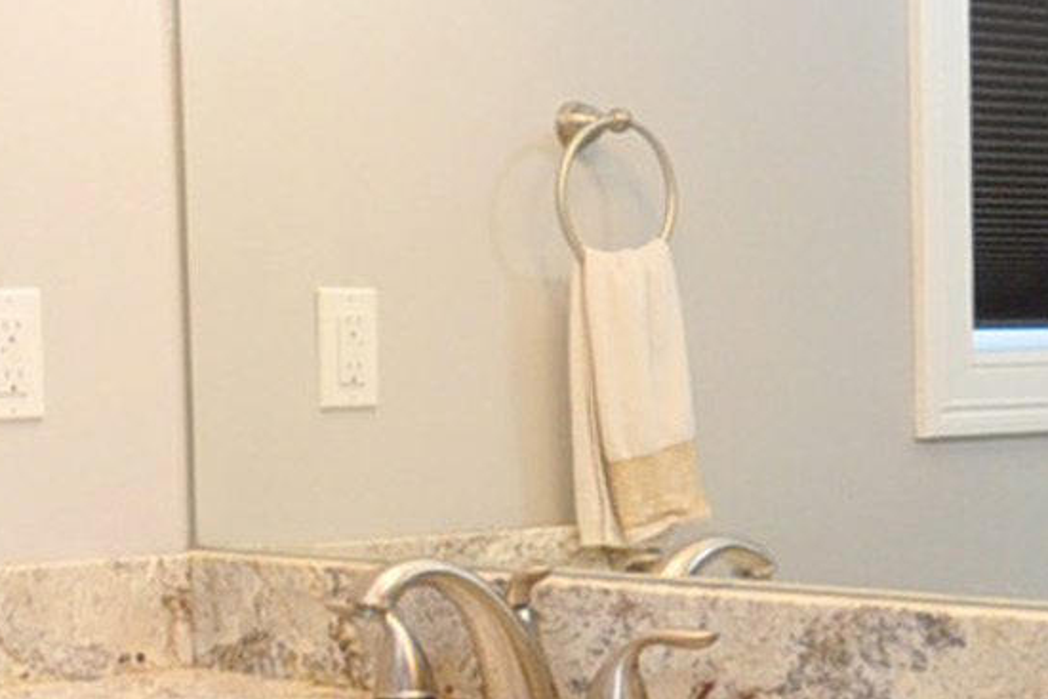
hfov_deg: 23.6
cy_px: 768
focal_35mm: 79
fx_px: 2300
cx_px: -191
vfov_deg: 16.8
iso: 500
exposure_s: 1/125
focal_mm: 10
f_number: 4
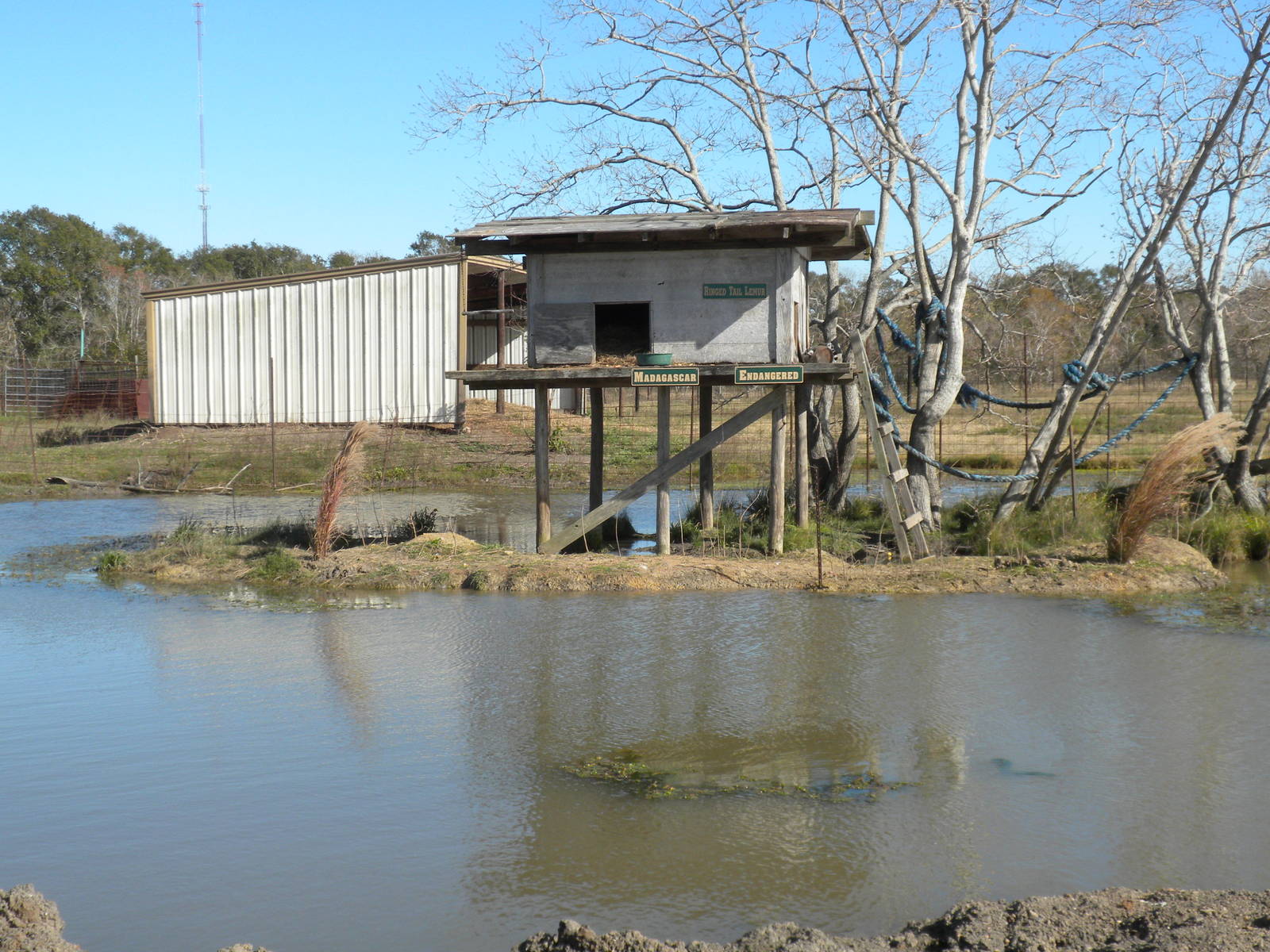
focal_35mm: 60
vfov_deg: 24.4
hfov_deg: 32.2
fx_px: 2201
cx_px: 635
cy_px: 476
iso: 75
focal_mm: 10.7
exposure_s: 1/478
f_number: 4.7
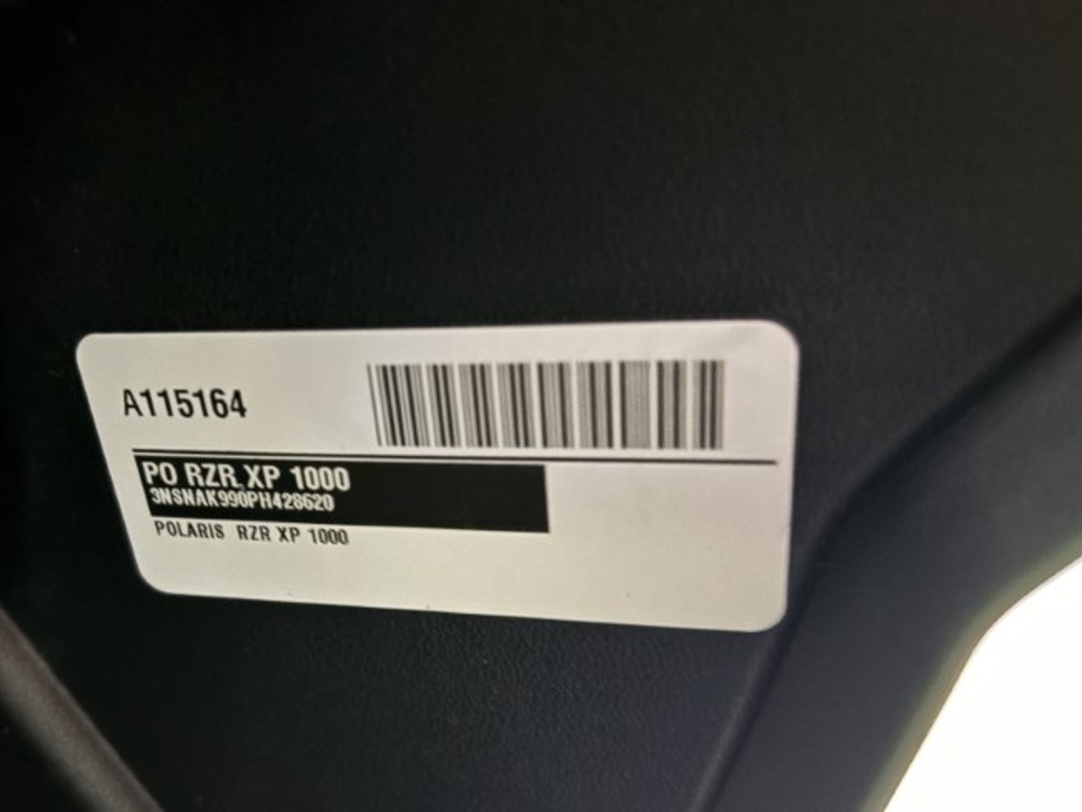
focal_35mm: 32
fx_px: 1001
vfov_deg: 44.0
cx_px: 419
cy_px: 486
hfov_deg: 56.3
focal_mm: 5.96
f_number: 1.6
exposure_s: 1/5
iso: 2000
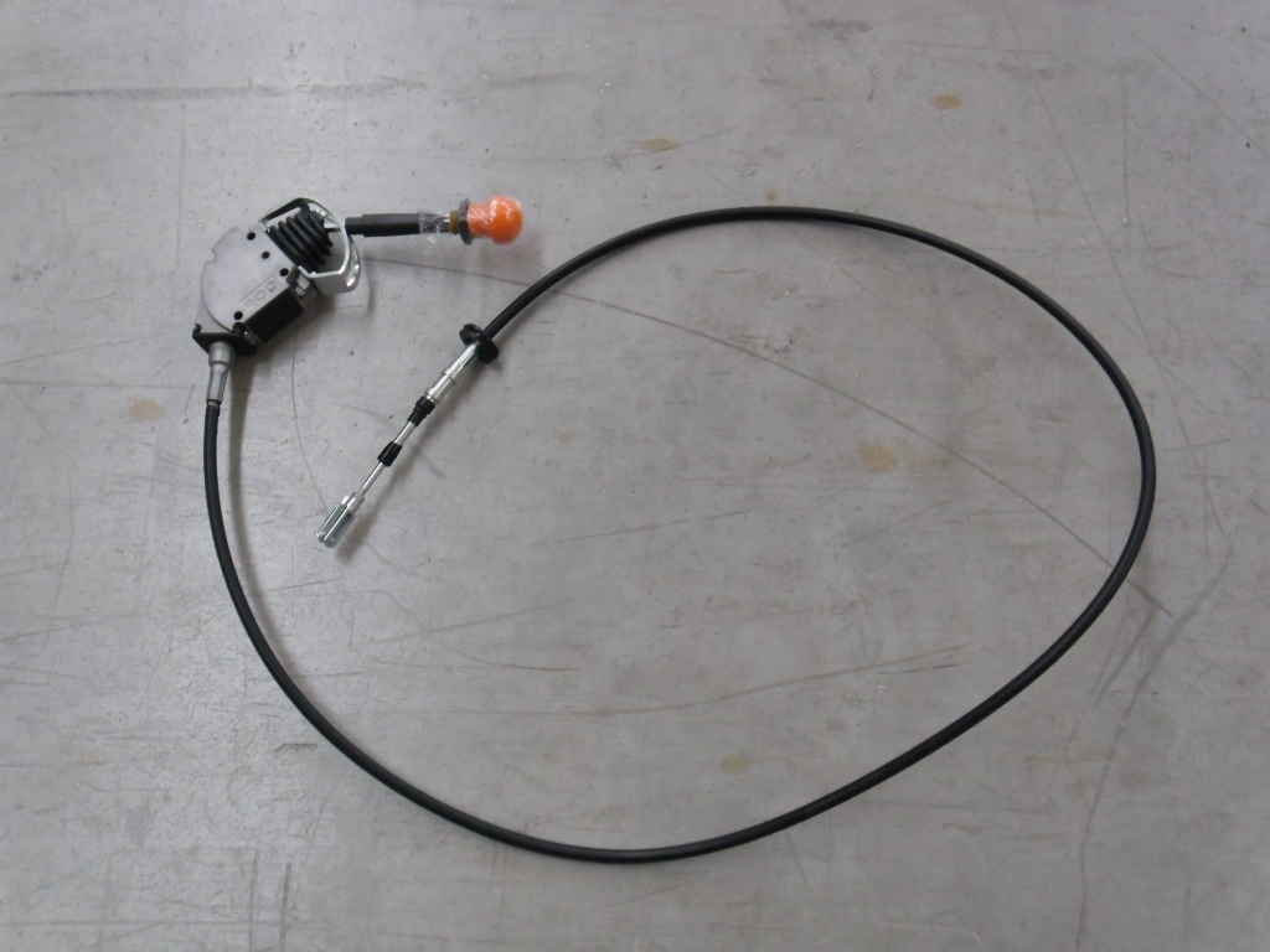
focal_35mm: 37
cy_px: 476
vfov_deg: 38.7
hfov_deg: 50.1
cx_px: 635
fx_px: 1357
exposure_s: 1/22
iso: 200
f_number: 4
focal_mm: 6.6
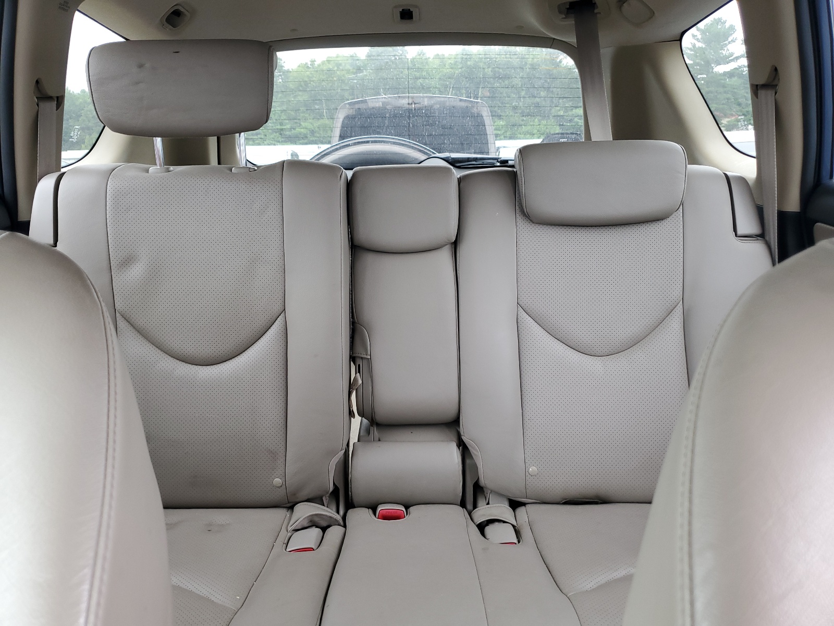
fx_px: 626
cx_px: 417
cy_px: 313
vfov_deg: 53.1
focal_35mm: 26
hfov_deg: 67.3
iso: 59
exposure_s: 1/60.2
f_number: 1.5
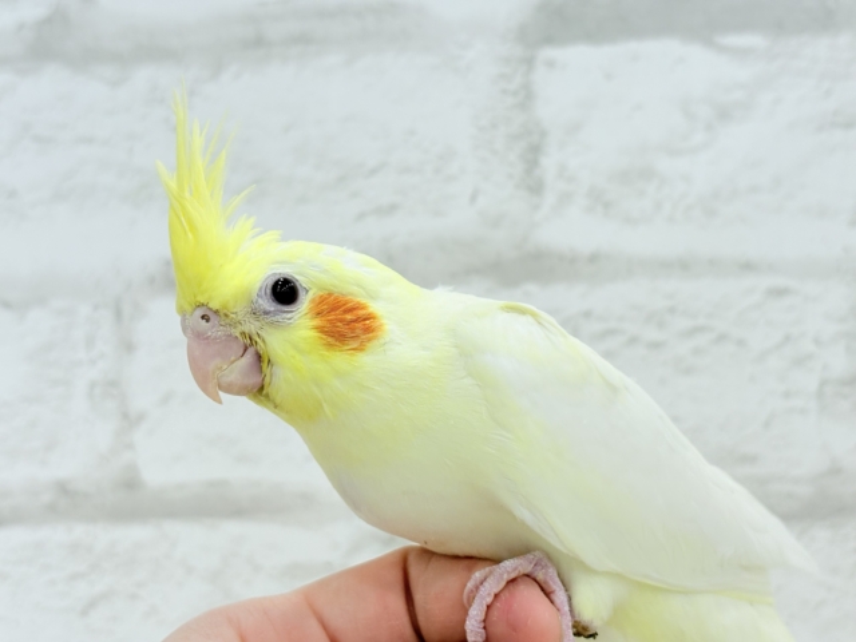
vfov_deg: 28.0
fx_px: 1286
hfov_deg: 36.8
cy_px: 321
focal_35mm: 52
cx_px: 428
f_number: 1.6
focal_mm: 5.96
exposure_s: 1/100
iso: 64
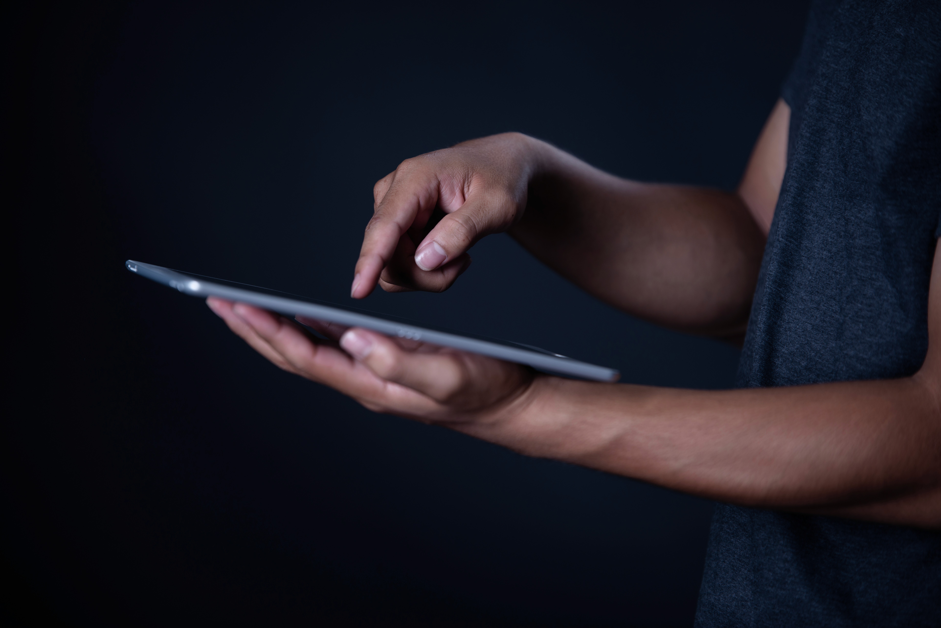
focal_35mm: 200
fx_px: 5229
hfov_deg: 10.3
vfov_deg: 6.9
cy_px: 314
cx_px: 470
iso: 100
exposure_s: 1/160
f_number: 2.8
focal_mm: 200
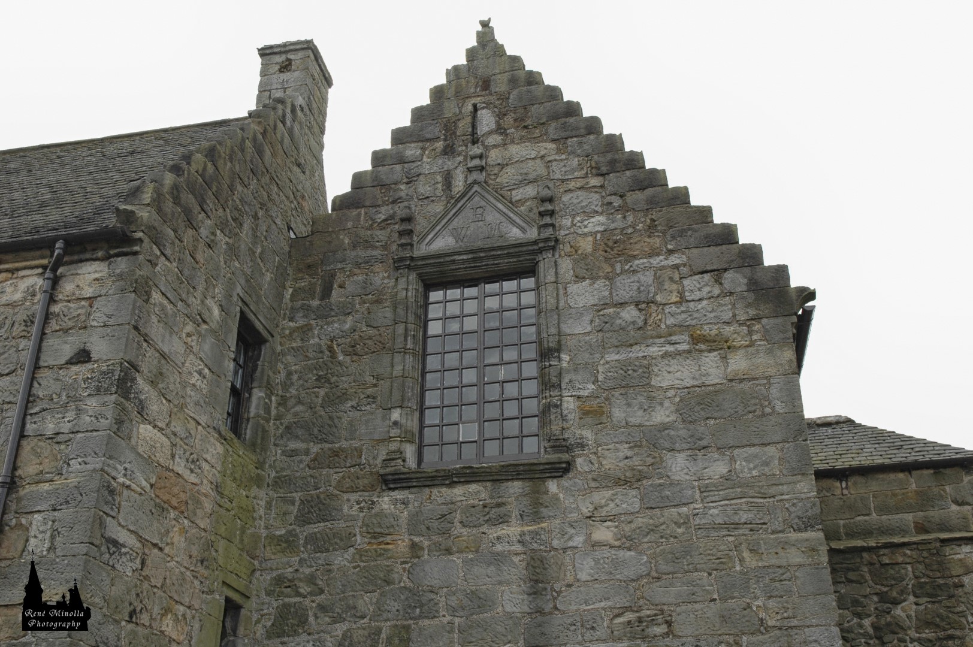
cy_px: 324
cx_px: 486
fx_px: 1094
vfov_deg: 33.0
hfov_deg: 48.0
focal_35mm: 40
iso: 200
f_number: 8
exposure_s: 1/250
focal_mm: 27
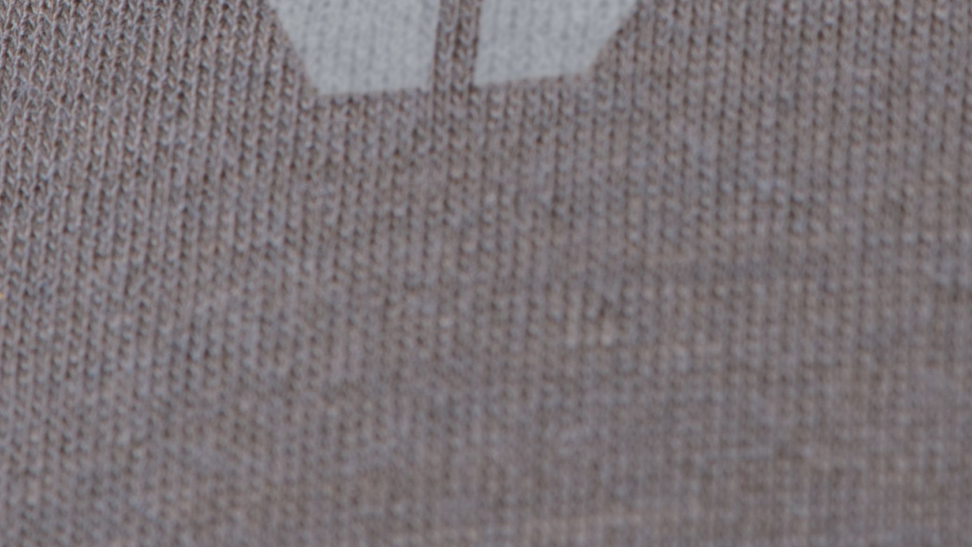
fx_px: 10128
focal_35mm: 393
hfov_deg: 5.5
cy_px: -268
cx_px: 808
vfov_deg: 3.1
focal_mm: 105
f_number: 16
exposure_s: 1/160
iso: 100
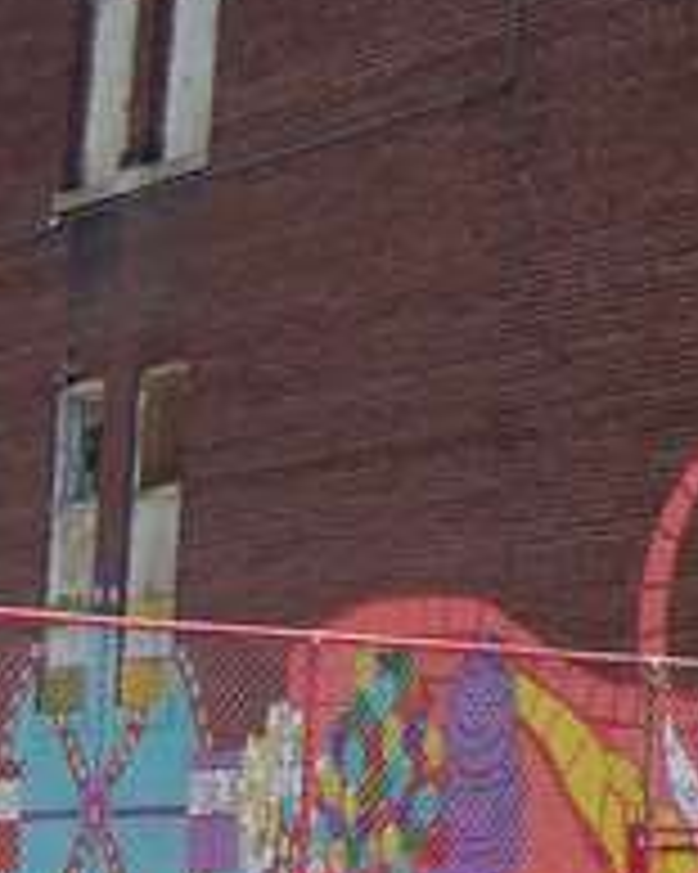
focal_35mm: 153
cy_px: 58
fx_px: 3954
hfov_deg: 9.3
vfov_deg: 12.5
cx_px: 1509
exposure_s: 1/250
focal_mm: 6.8
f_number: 4.3
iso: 64
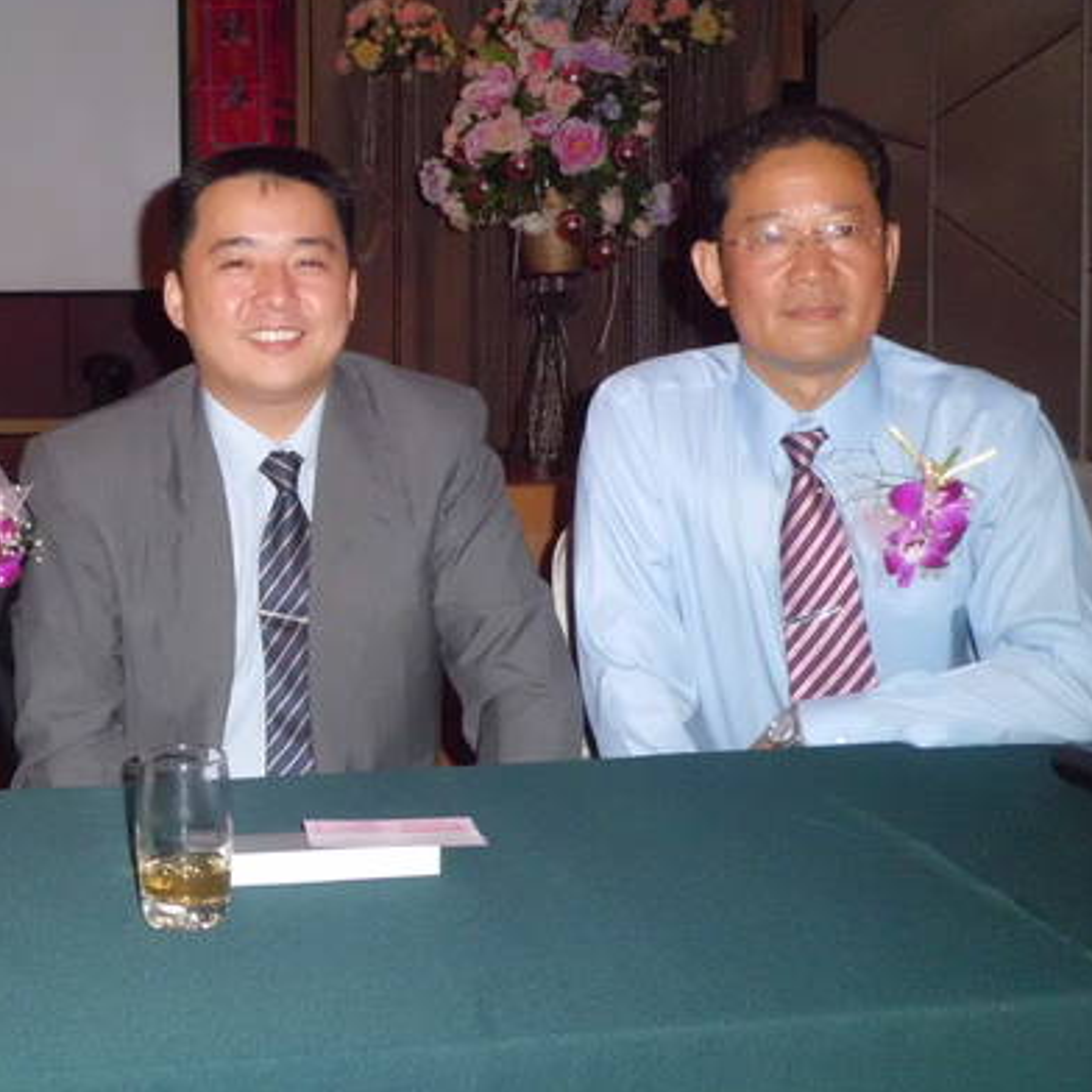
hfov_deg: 32.1
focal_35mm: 52
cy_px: 432
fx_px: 1856
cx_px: 256
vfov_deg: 32.7
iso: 400
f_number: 3.1
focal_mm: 6.4
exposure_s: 1/60
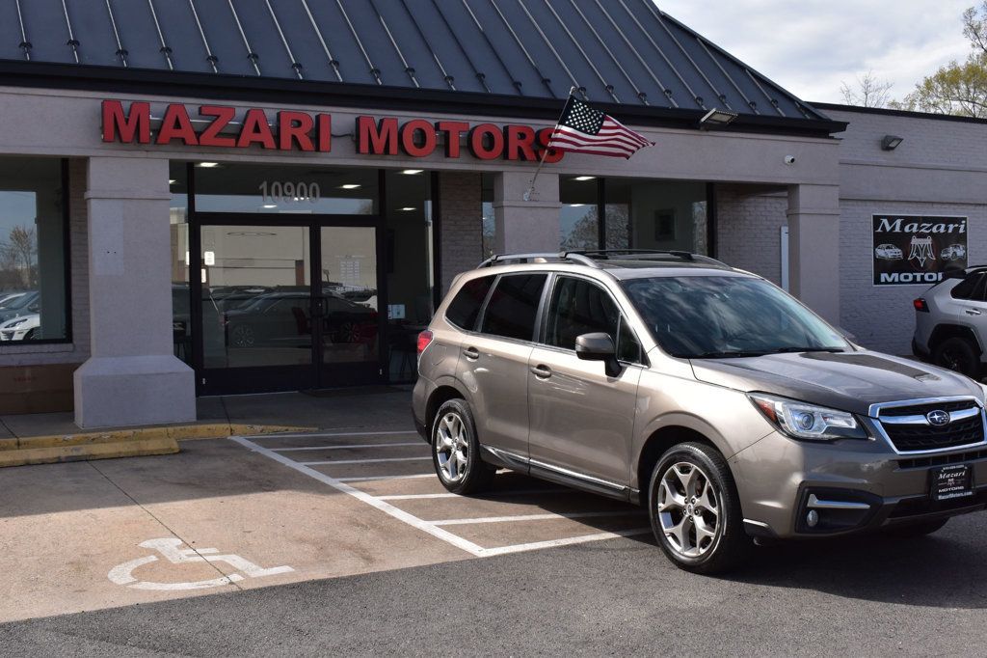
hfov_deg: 47.9
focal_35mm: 40
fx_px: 1110
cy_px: 329
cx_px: 494
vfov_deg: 33.0
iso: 400
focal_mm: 27
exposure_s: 1/500
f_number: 11
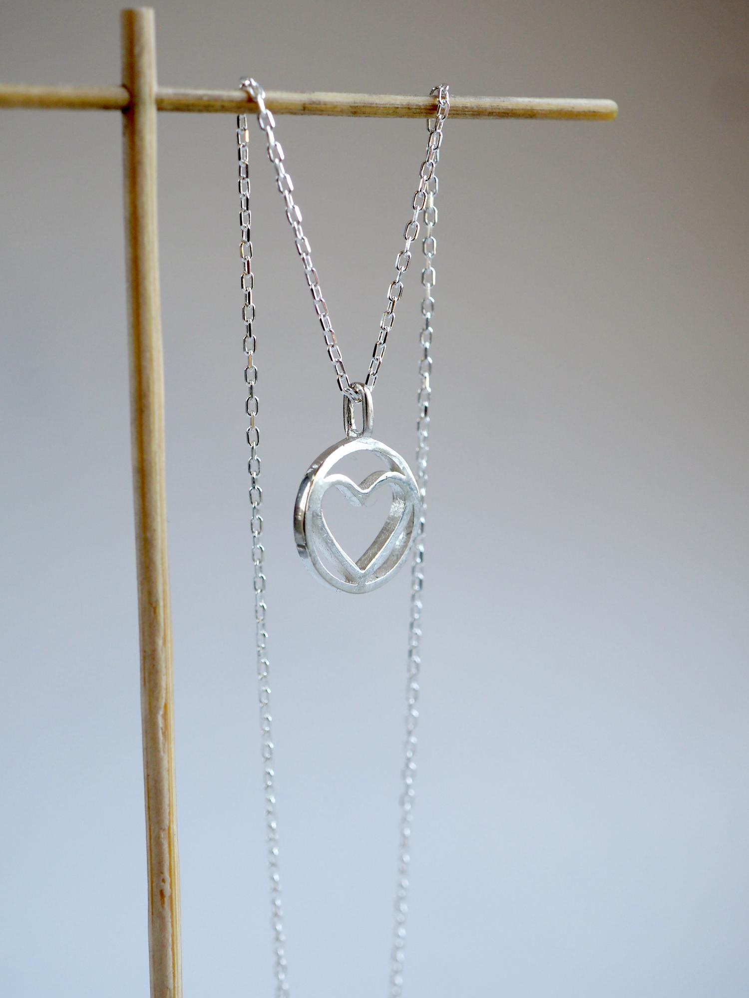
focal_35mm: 60
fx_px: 1731
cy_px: 499
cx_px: 374
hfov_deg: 24.4
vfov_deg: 32.2
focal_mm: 30
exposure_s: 1/125
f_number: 5
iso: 400
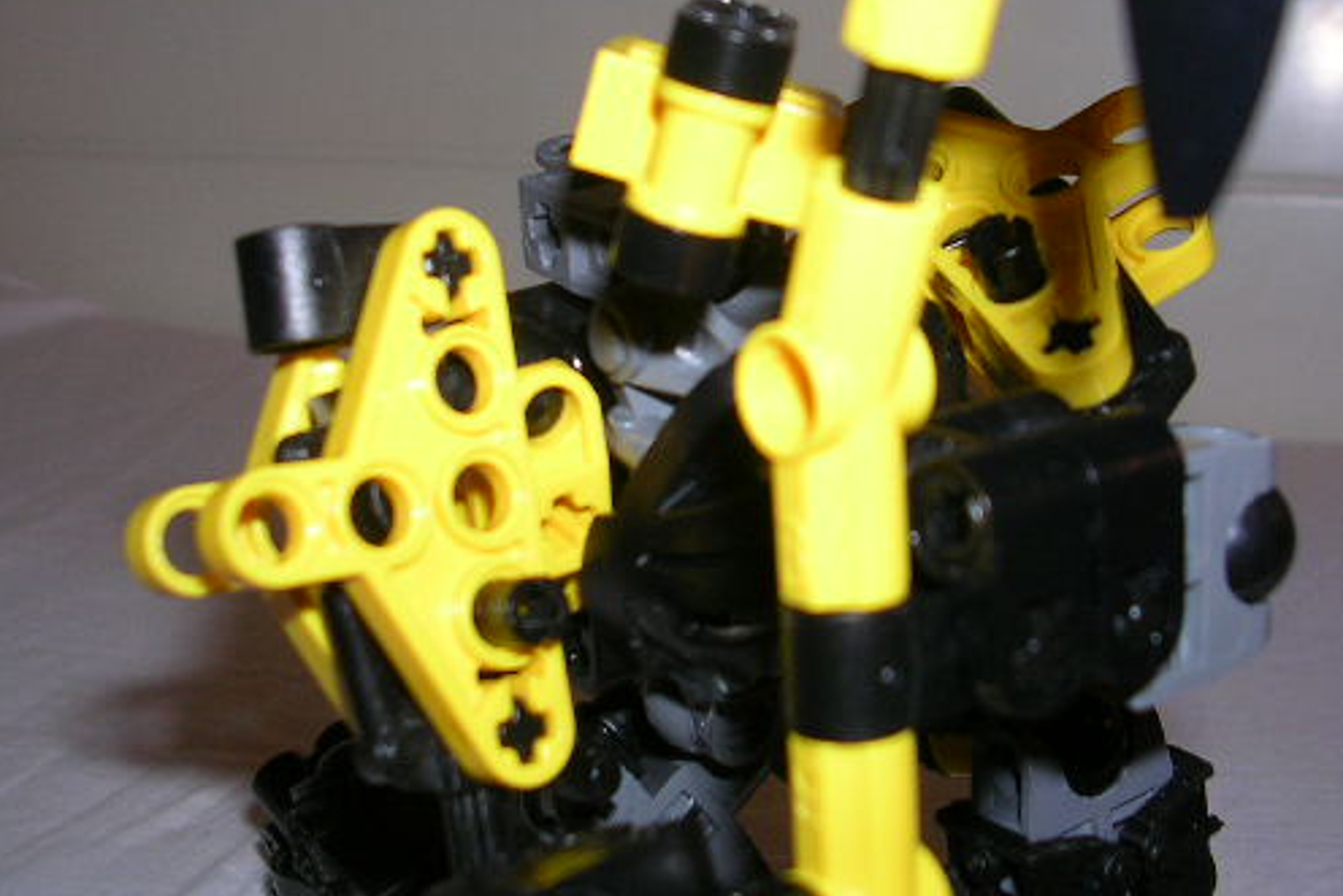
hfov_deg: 38.9
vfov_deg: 26.4
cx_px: 712
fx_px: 1903
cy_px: 311
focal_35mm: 51
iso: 50
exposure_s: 1/60.1
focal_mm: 5.8
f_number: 2.8
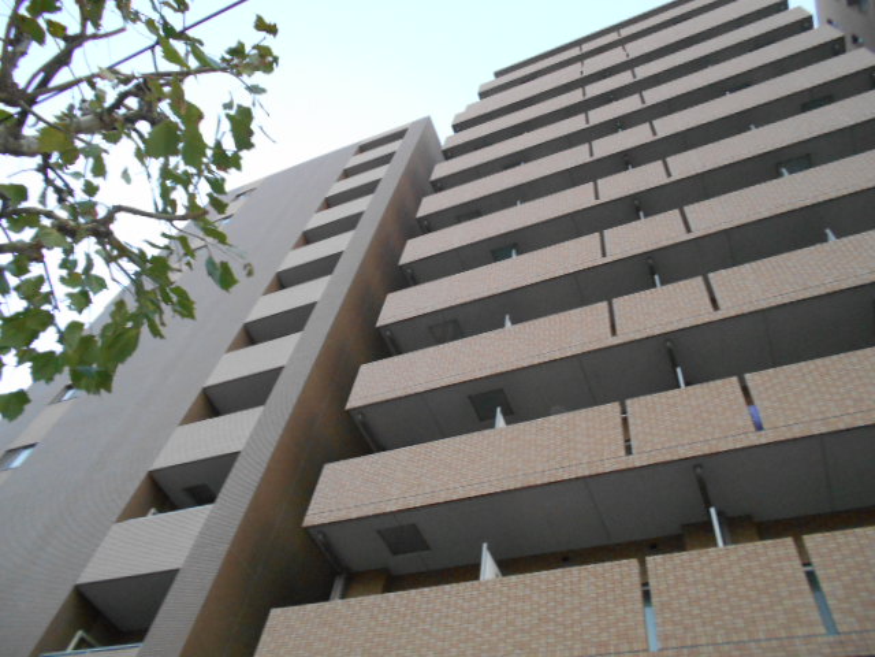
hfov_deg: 67.3
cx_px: 438
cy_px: 328
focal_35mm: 26
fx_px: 657
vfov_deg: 53.1
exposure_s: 1/25
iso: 450
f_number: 3.2
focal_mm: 4.6
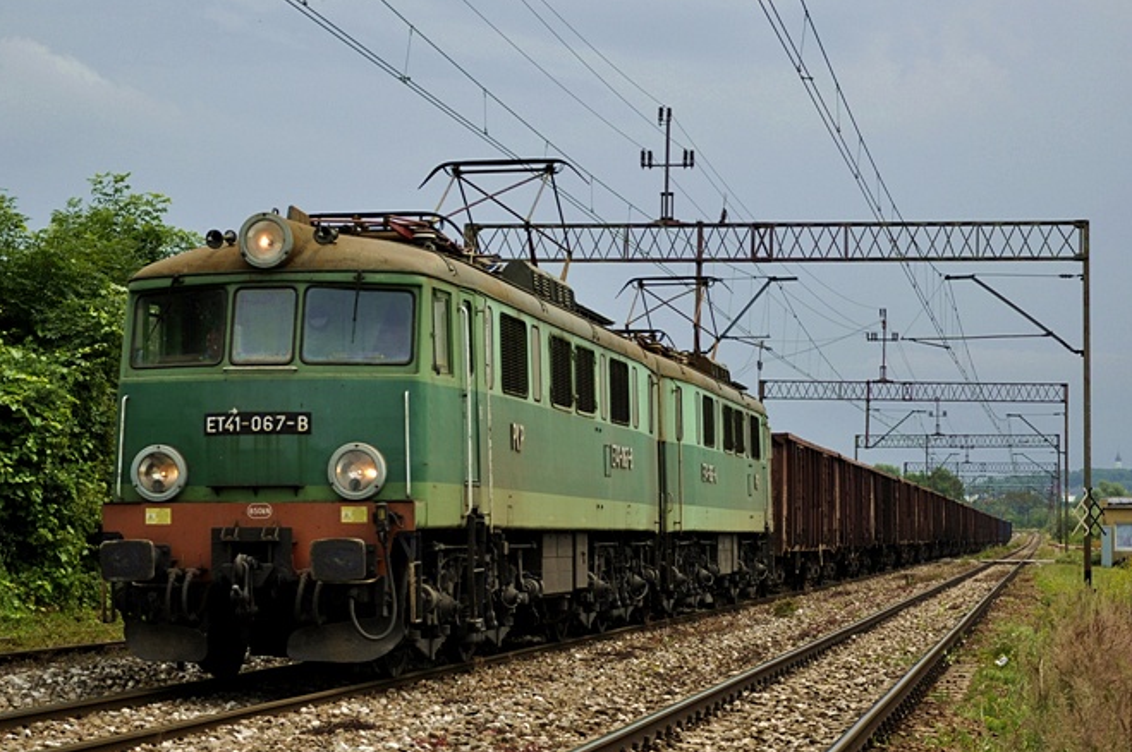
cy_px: 422
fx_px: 2701
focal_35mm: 86
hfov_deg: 23.7
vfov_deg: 15.9
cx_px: 533
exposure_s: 1/640
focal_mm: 42
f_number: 4.8
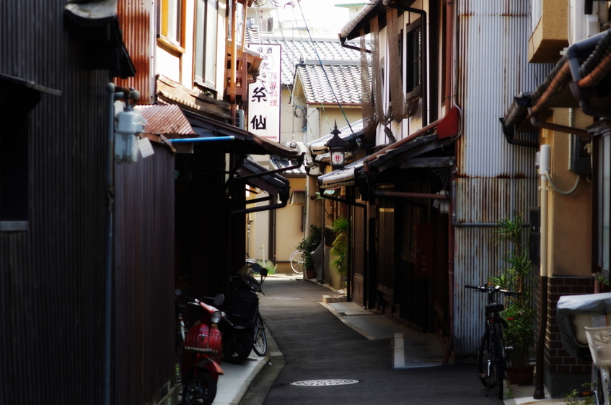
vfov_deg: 10.7
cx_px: 338
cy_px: 161
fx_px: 2151
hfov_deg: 16.2
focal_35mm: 127
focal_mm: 70
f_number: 4.5
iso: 100
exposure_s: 1/125
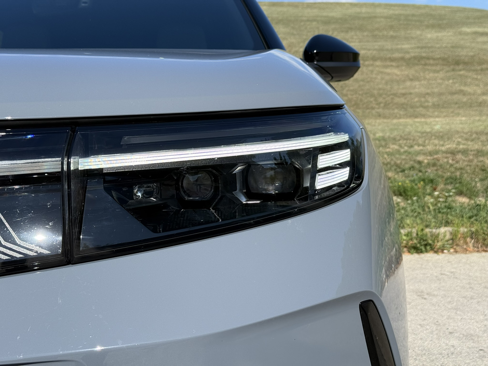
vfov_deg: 30.3
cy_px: 183
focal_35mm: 48
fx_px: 677
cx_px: 244
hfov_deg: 39.7
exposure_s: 1/5208
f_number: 1.78
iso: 100
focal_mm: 6.76
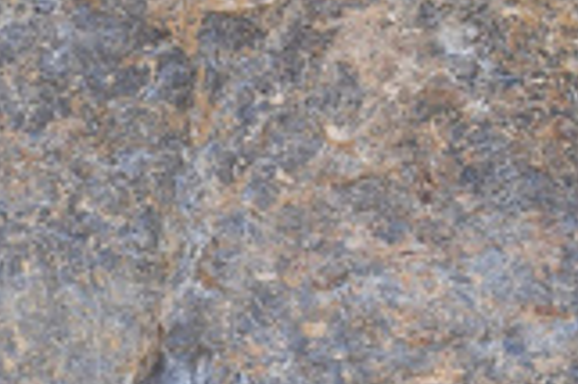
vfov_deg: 6.1
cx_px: -506
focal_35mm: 223
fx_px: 3577
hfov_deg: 8.8
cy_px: 583
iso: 320
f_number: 9
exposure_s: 1/125
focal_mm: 35
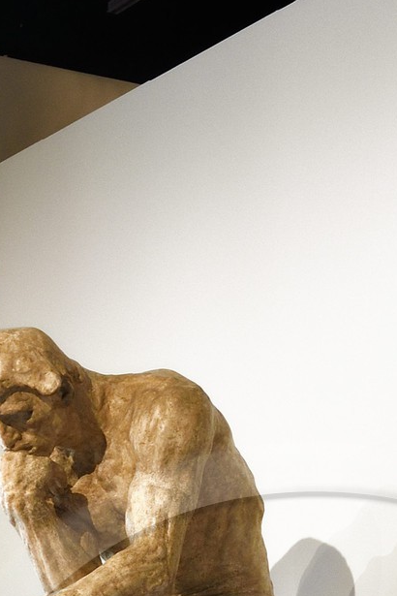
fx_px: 2001
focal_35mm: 121
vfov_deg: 15.6
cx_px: 316
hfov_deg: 11.3
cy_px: 895
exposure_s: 1/15
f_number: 7.1
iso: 800
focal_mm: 31
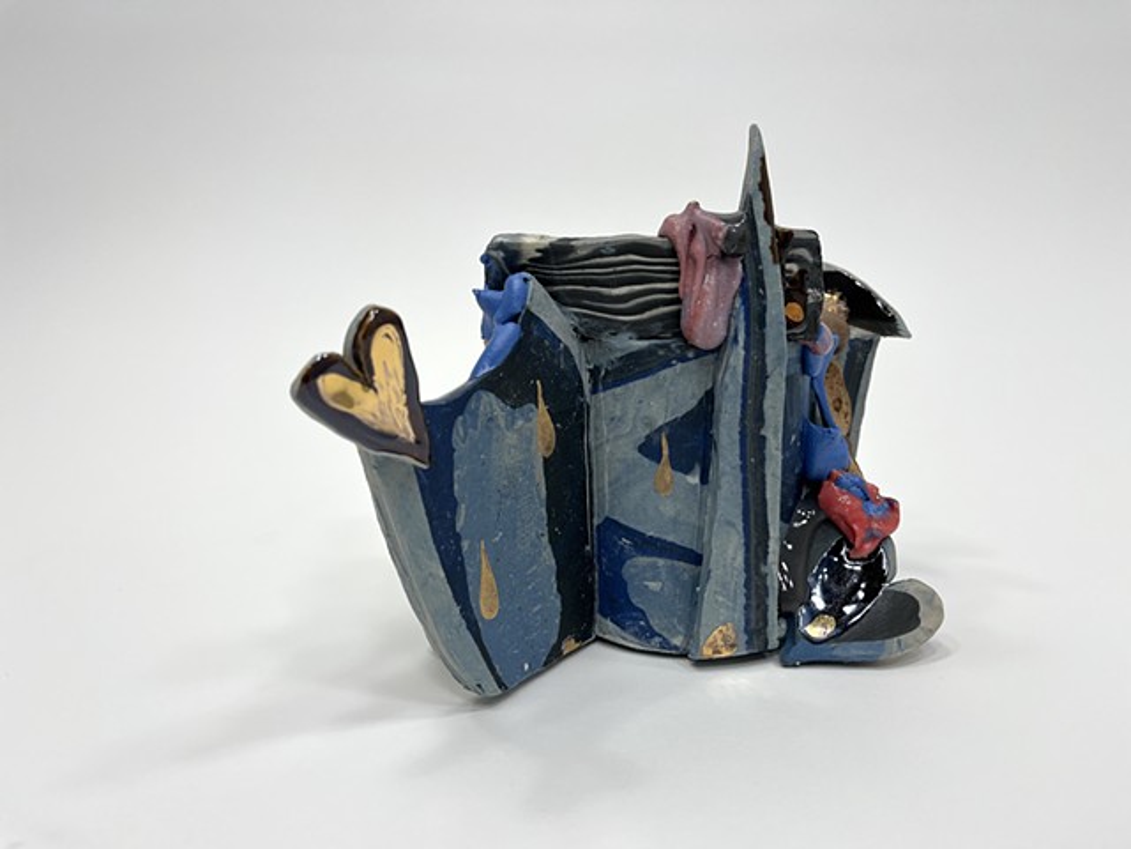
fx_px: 849
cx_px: 566
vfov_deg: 53.1
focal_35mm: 26
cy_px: 424
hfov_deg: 67.3
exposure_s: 1/465
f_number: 1.6
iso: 50
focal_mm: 5.1
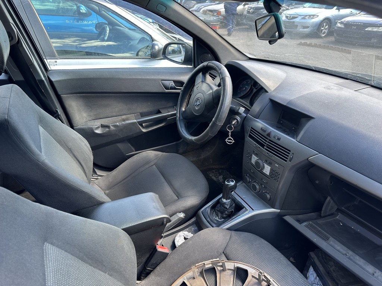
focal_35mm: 24
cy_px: 143
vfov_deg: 56.8
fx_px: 265
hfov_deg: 71.6
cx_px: 191
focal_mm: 6.86
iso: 80
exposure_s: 1/121
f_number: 1.78
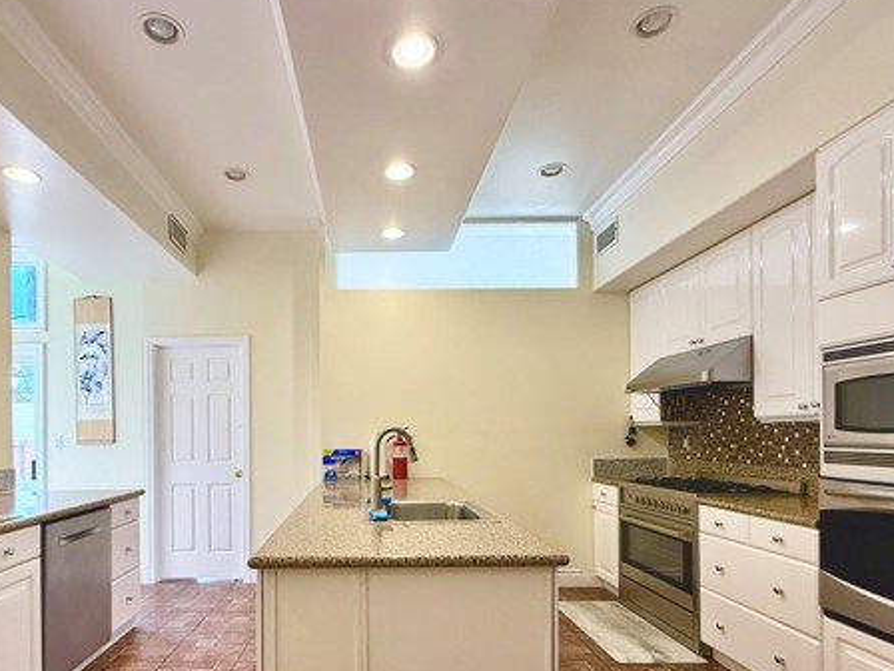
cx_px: 369
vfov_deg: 64.7
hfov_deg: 81.0
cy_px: 433
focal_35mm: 20
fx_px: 517
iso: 160
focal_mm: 2.22
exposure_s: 1/120
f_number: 2.2
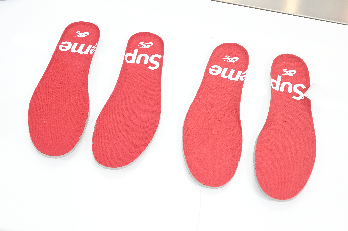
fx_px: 435
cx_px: 174
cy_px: 116
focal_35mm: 45
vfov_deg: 29.8
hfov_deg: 43.6
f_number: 14
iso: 2000
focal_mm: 45
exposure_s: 1/50
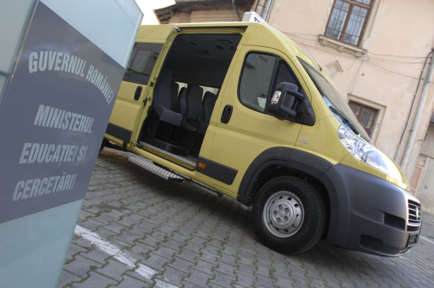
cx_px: 217
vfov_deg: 50.3
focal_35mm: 26
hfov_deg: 70.5
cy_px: 144
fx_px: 307
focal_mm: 17
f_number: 4.5
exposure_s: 1/80
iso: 200
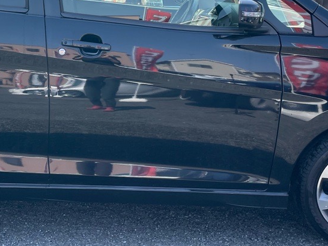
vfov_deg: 23.7
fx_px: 578
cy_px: 52
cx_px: 85
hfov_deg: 31.2
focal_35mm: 61
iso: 32
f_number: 1.6
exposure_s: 1/759
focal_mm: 4.2
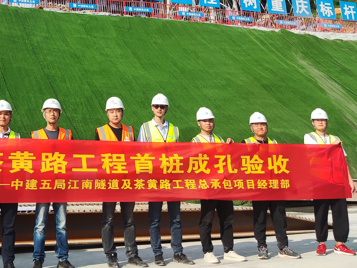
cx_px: 36
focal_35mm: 50
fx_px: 516
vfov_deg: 27.8
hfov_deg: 35.9
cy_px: 16
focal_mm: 4.71
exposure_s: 1/1002
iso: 50
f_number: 1.79
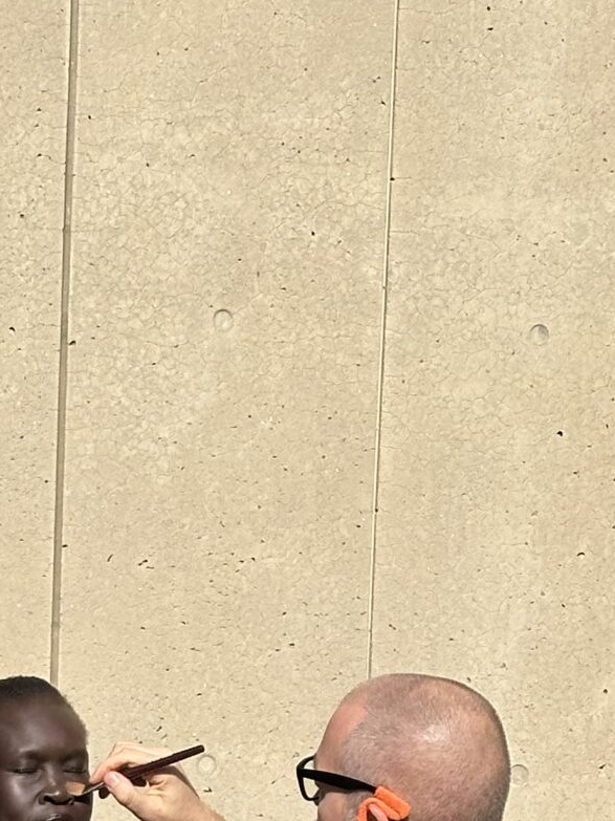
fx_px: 3720
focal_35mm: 157
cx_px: -51
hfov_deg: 9.4
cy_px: 1250
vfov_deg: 12.0
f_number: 1.78
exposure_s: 1/4184
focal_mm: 6.86
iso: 64
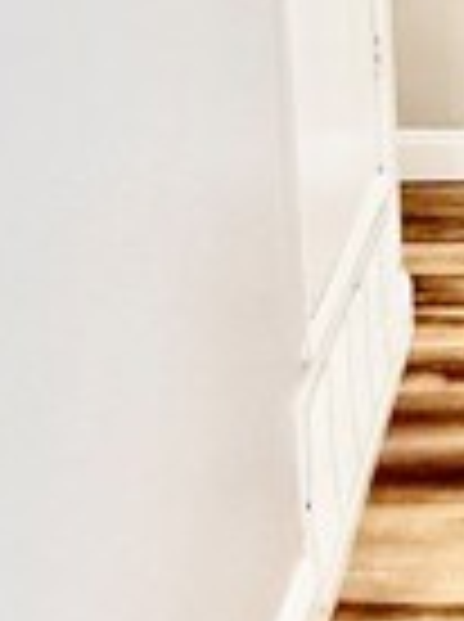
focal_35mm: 65
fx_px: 1165
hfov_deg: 20.0
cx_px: 662
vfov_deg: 28.0
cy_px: -4
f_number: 2.2
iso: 400
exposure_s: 1/60
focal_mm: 2.22
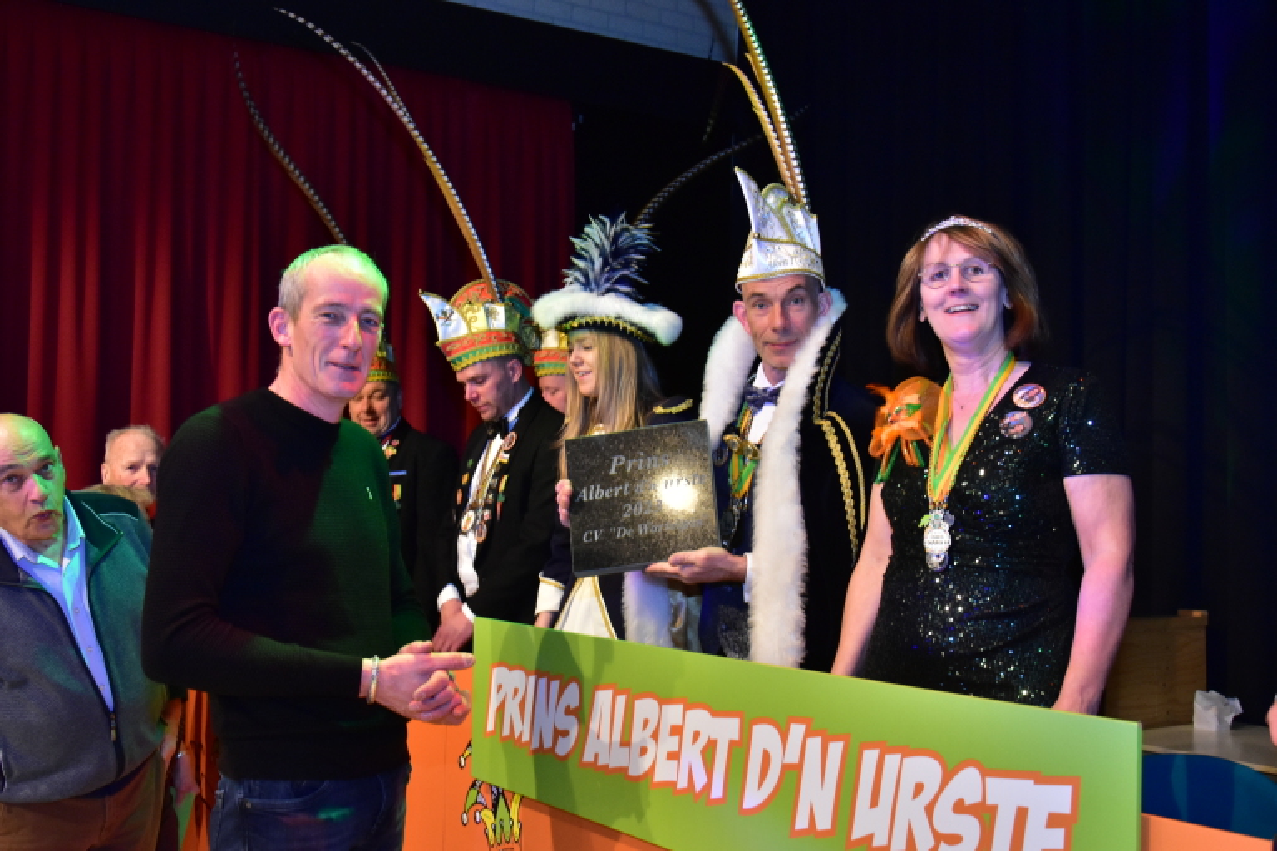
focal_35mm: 39
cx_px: 638
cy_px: 426
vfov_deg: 34.2
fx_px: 1383
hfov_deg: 49.6
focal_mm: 26
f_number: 5.6
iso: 2000
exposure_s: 1/60
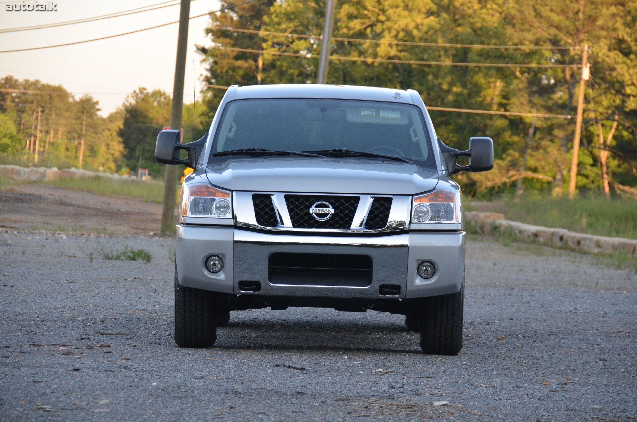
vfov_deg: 8.1
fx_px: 2967
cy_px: 211
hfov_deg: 12.3
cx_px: 318
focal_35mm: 168
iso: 800
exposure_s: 1/500
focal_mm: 112
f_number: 5.3
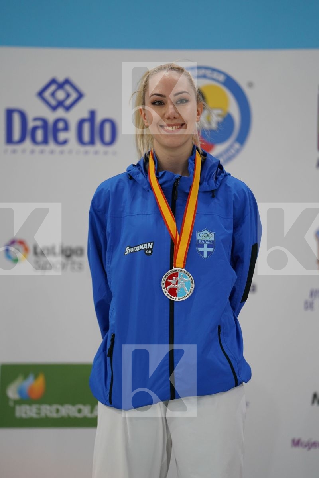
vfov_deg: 10.3
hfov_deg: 6.9
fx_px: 2658
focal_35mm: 200
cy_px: 239
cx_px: 160
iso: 1000
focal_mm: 200
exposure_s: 1/320
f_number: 2.8
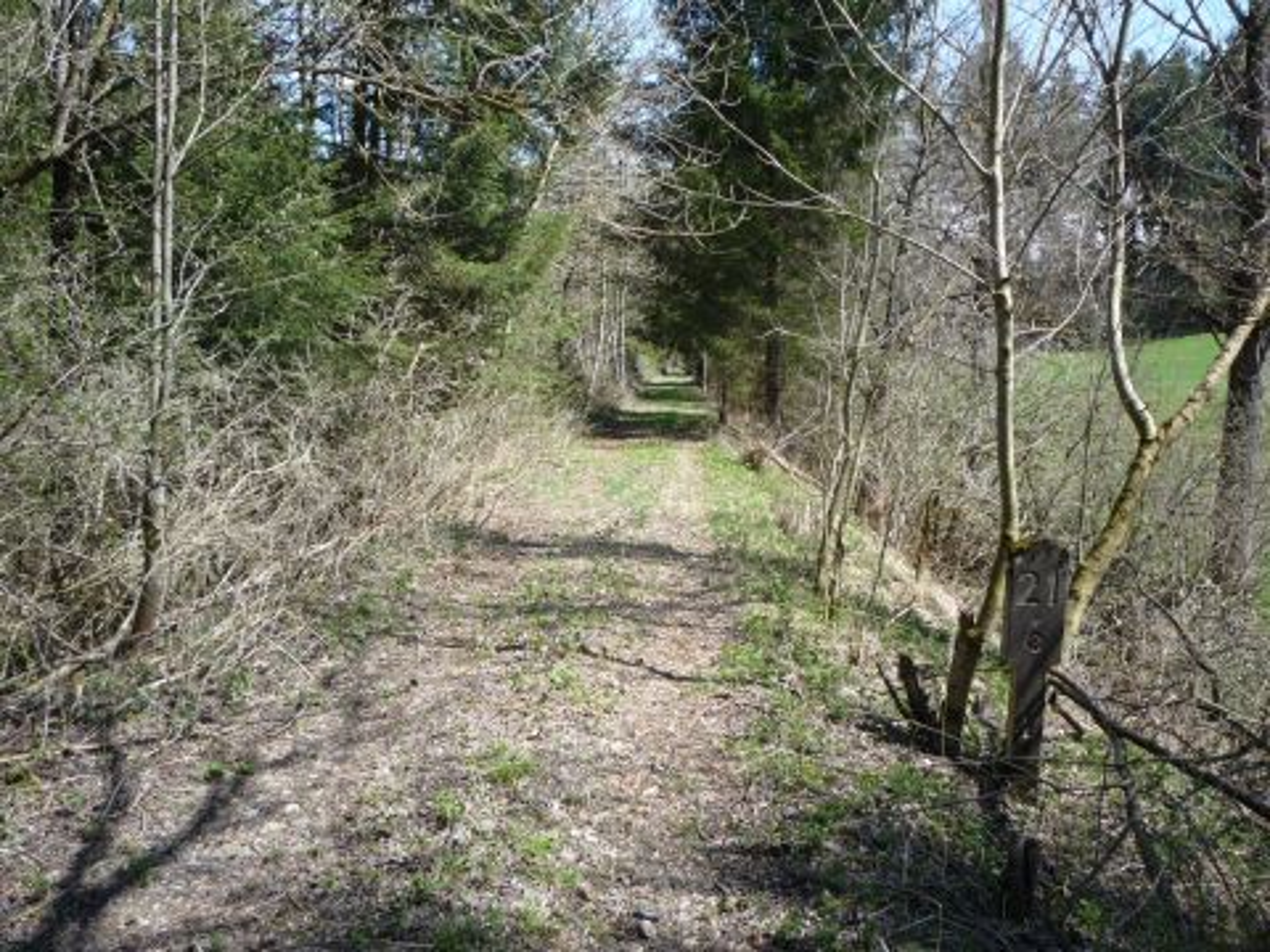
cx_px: 635
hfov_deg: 56.8
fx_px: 1174
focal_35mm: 32
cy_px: 476
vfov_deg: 44.2
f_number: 4
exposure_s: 1/250
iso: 100
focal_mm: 5.2
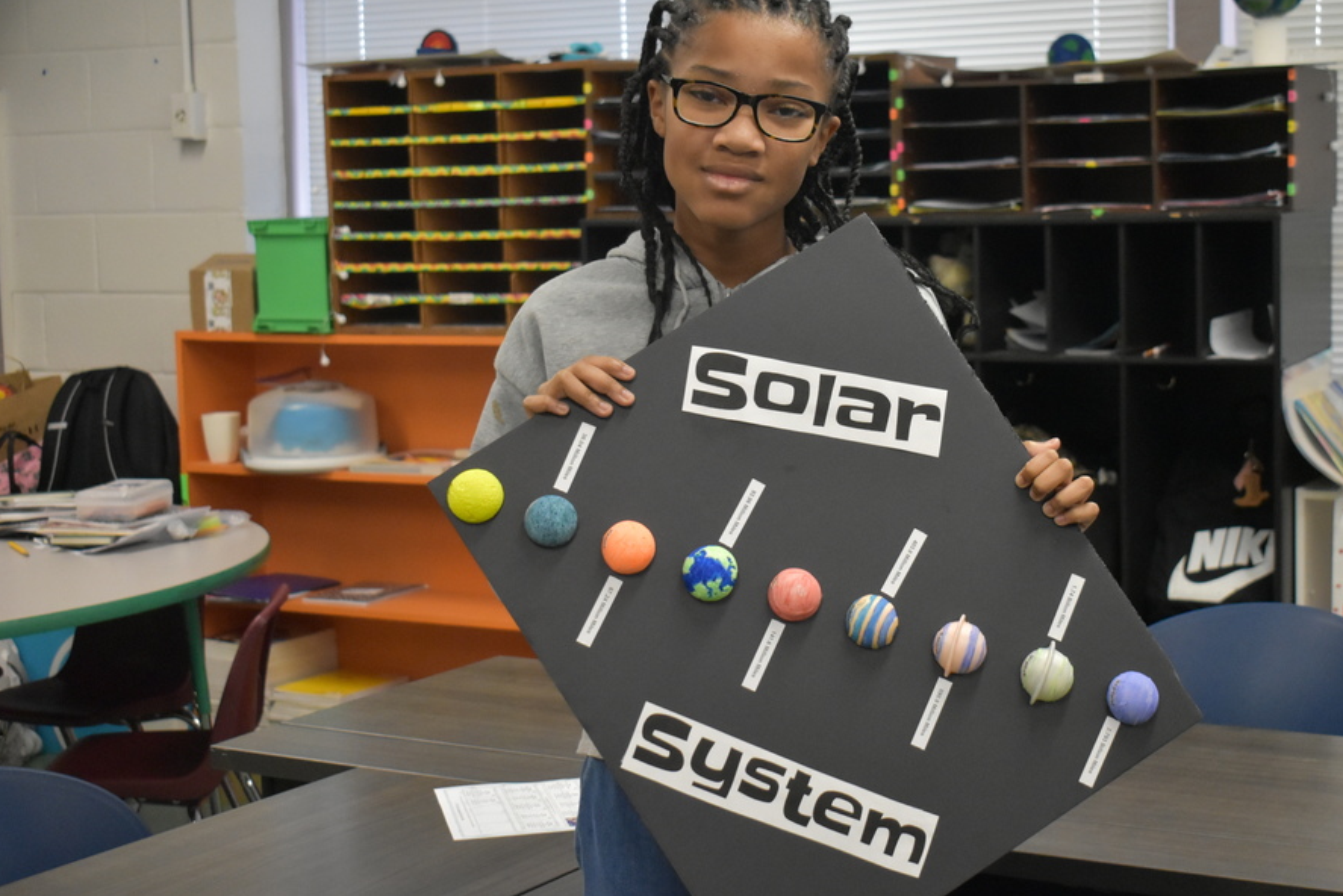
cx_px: 771
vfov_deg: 22.4
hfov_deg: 33.0
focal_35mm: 61
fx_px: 2260
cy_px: 452
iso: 2500
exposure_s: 1/125
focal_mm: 35
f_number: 4.5
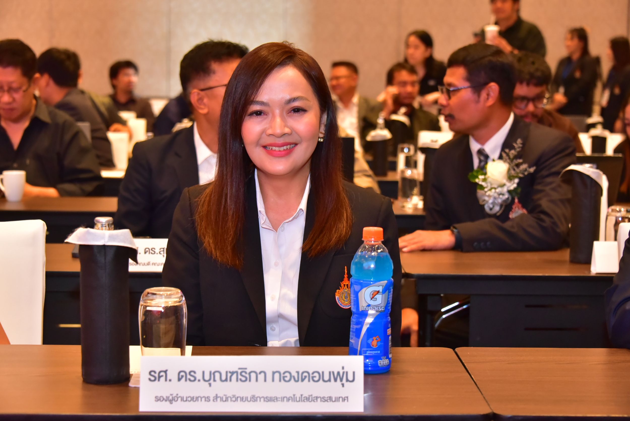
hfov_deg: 26.0
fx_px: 1365
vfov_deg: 17.5
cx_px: 315
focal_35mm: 78
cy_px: 210
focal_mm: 78
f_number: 6.3
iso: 5000
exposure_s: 1/125
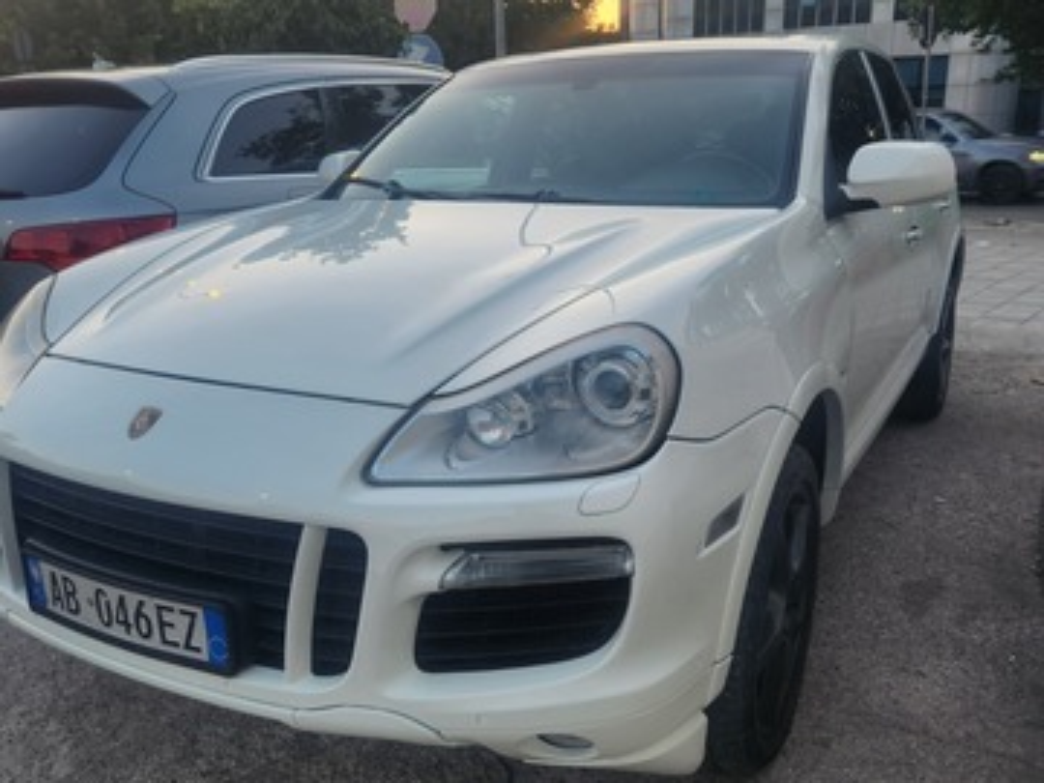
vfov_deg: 58.9
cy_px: 392
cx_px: 522
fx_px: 694
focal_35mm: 23
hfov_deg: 73.9
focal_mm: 5.4
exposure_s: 1/180
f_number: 1.8
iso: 32
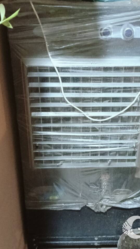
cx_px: 94
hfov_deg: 29.5
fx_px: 264
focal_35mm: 40
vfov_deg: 50.5
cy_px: 121
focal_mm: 3.98
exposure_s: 1/12.5
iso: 4000
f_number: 1.8
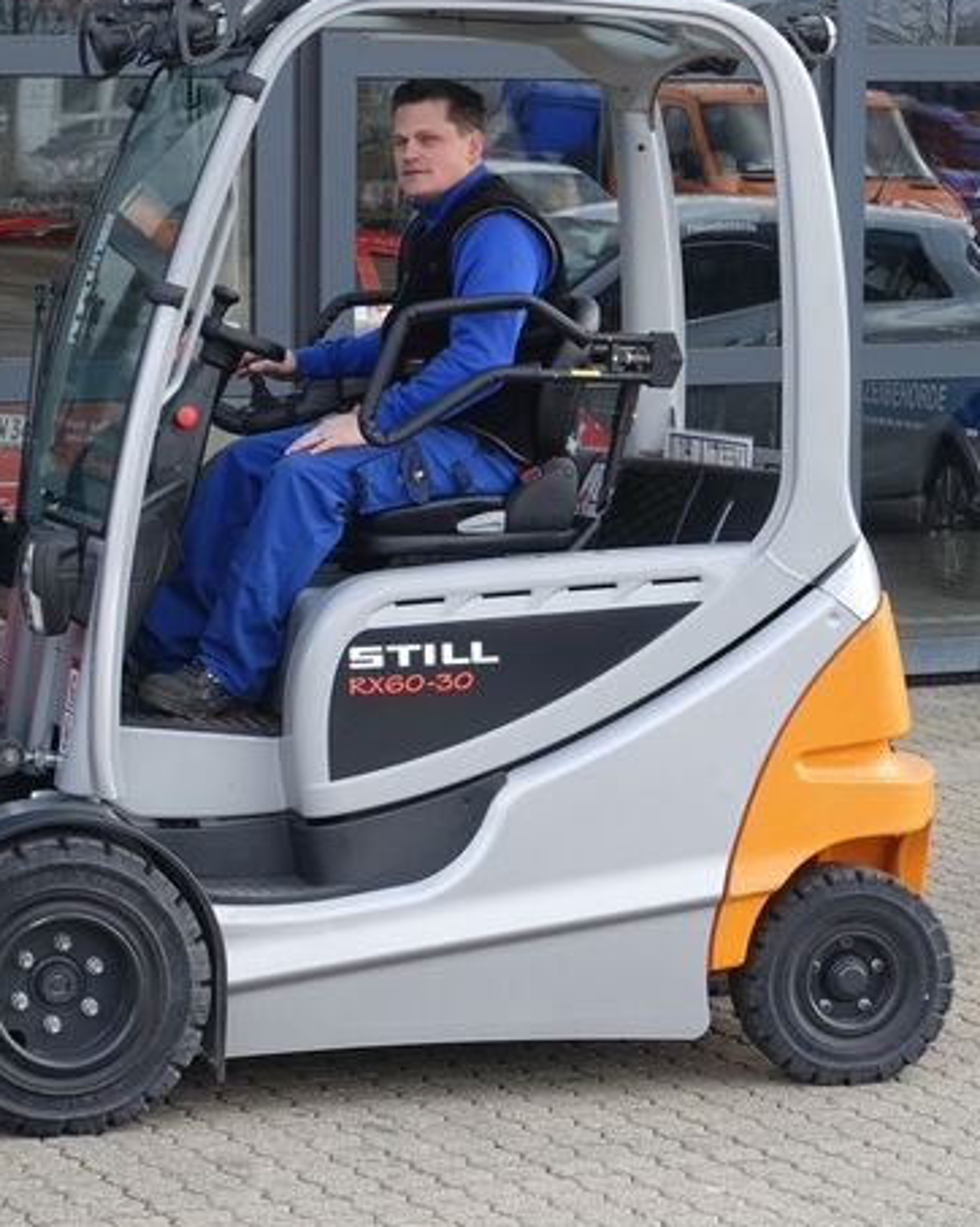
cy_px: 349
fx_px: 4208
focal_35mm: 116
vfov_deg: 16.5
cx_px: 321
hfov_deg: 13.3
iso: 200
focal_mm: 25.7
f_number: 5.6
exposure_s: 1/160
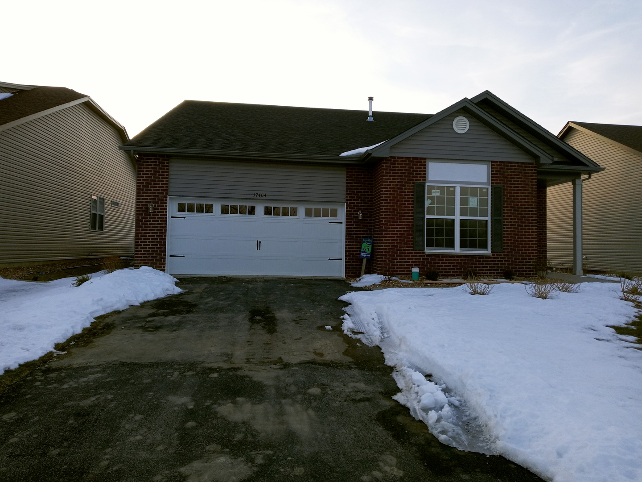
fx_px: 519
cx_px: 321
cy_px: 241
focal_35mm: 28
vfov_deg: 49.7
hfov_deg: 63.4
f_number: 1.8
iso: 100
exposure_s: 1/440
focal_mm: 3.61
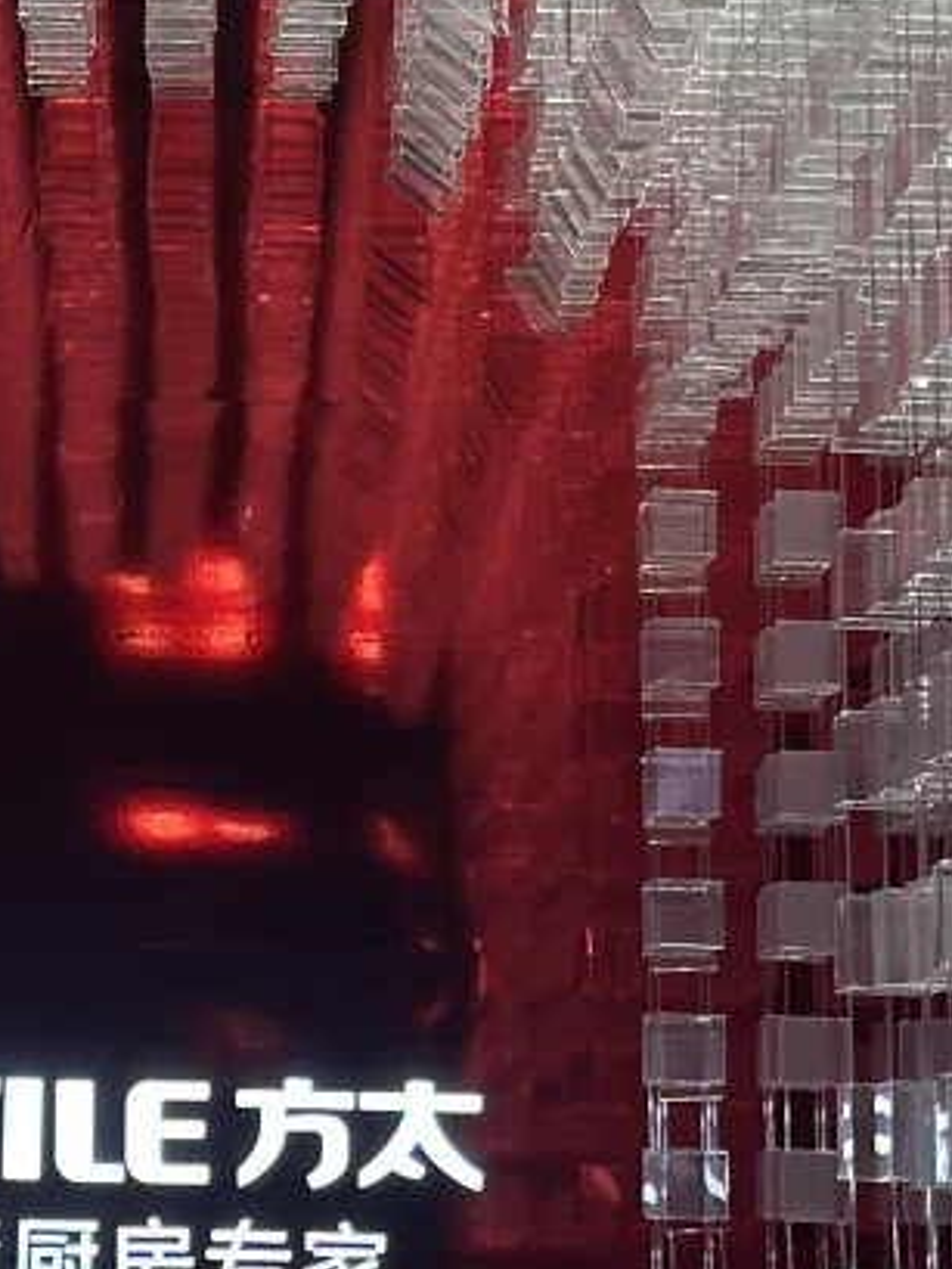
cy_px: -289
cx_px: 53
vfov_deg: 11.4
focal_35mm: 169
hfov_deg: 8.7
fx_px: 6194
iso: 80
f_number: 1.78
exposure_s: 1/258
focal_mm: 6.86
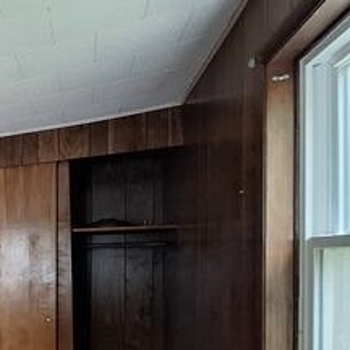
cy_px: 272
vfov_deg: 46.3
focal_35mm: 34
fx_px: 389
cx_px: -167
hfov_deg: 29.8
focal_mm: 1.74
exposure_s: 1/24
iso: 160
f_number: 2.2
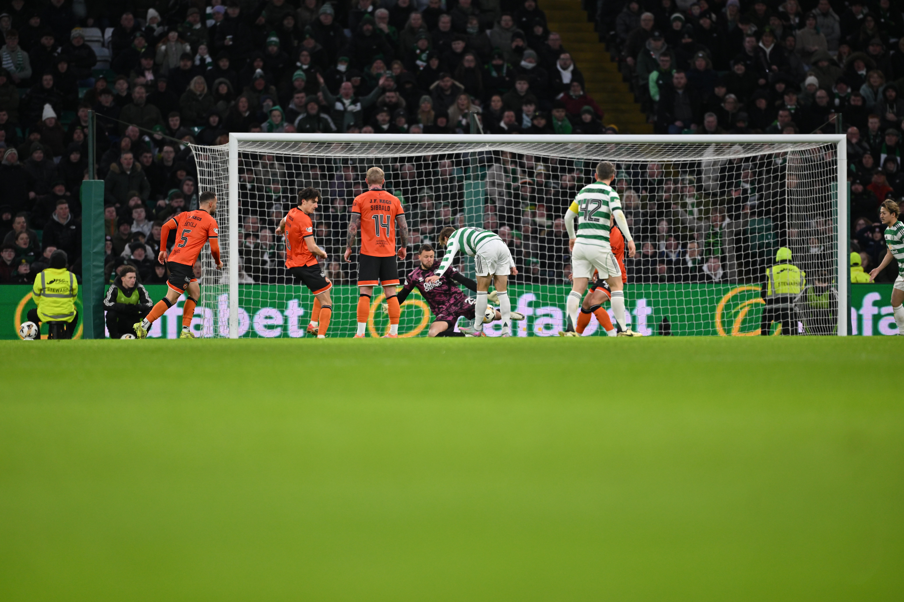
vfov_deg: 3.4
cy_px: 301
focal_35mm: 400
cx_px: 452
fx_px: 10044
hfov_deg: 5.2
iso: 800
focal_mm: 400
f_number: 2.8
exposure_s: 1/1000
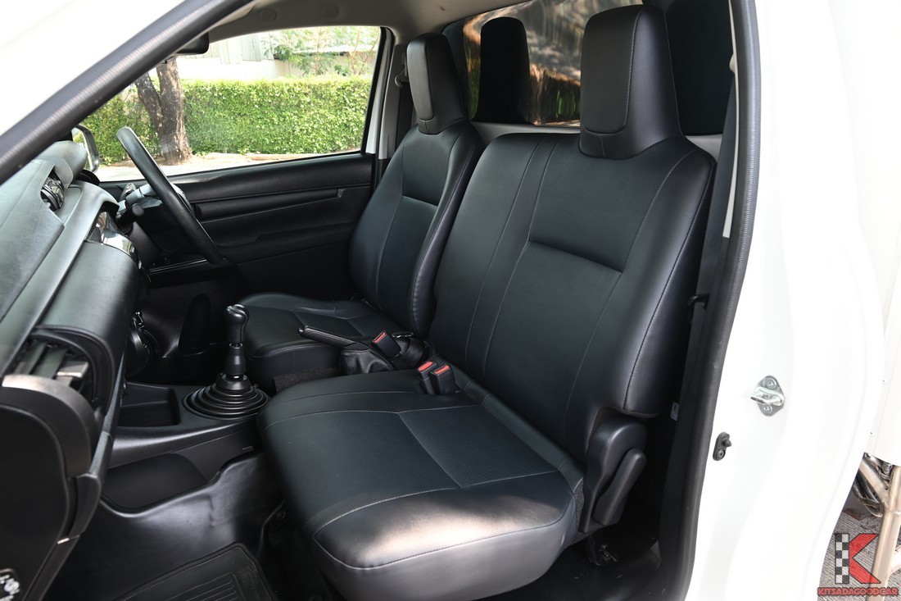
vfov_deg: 53.1
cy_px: 300
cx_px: 450
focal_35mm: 24
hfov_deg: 73.8
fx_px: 601
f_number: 7.1
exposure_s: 1/30
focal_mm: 24
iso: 250
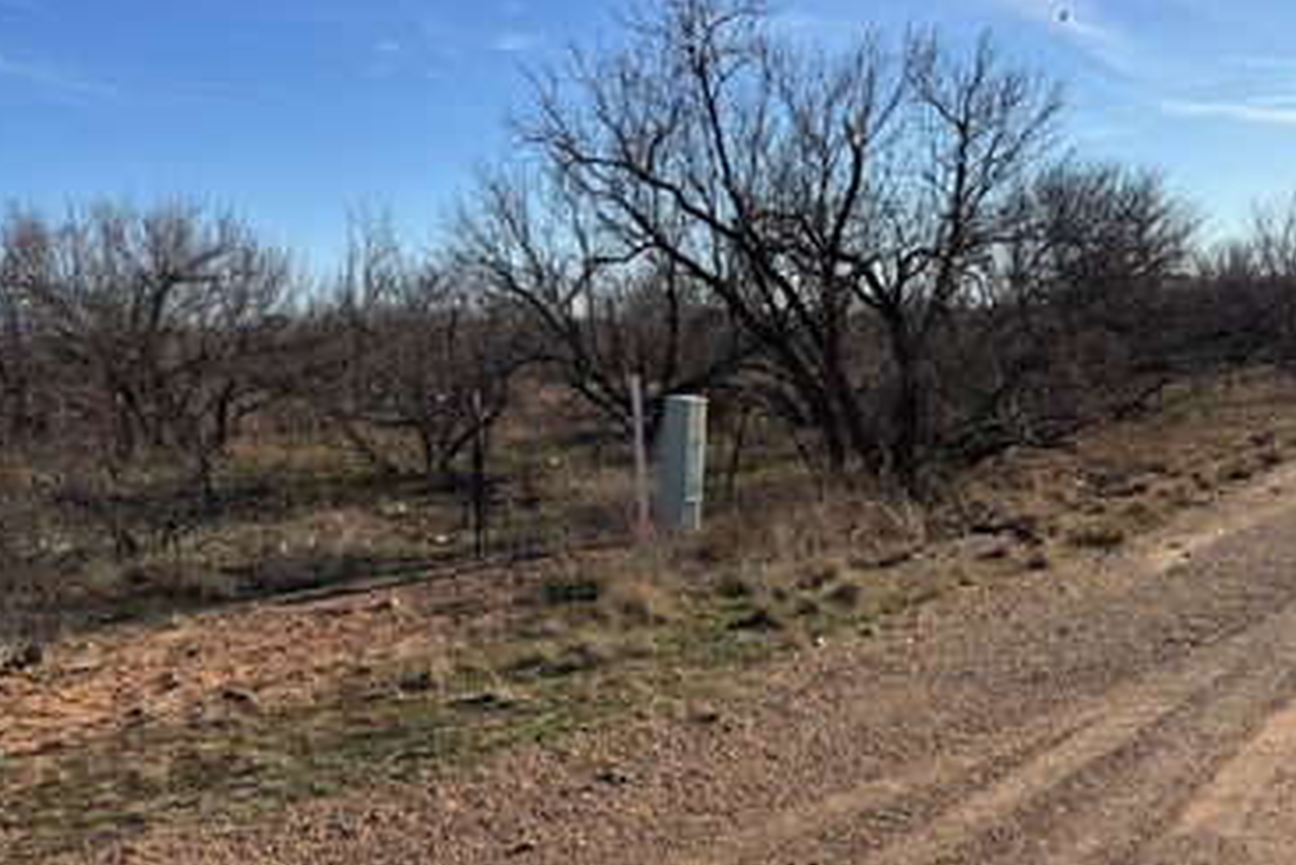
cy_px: 542
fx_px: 1224
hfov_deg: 55.7
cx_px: 689
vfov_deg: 38.7
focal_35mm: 34
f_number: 1.78
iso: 80
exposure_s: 1/3802
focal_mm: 6.76
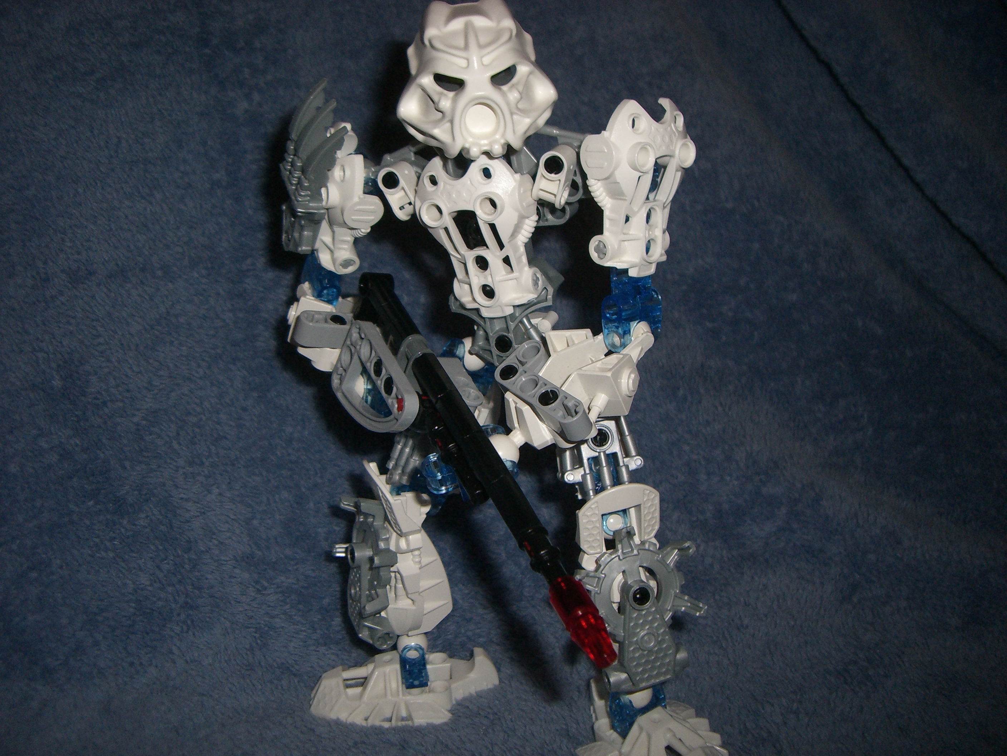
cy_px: 378
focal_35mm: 38
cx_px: 504
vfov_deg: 37.7
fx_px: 1105
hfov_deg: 49.0
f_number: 2.7
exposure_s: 1/60
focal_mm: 6.2
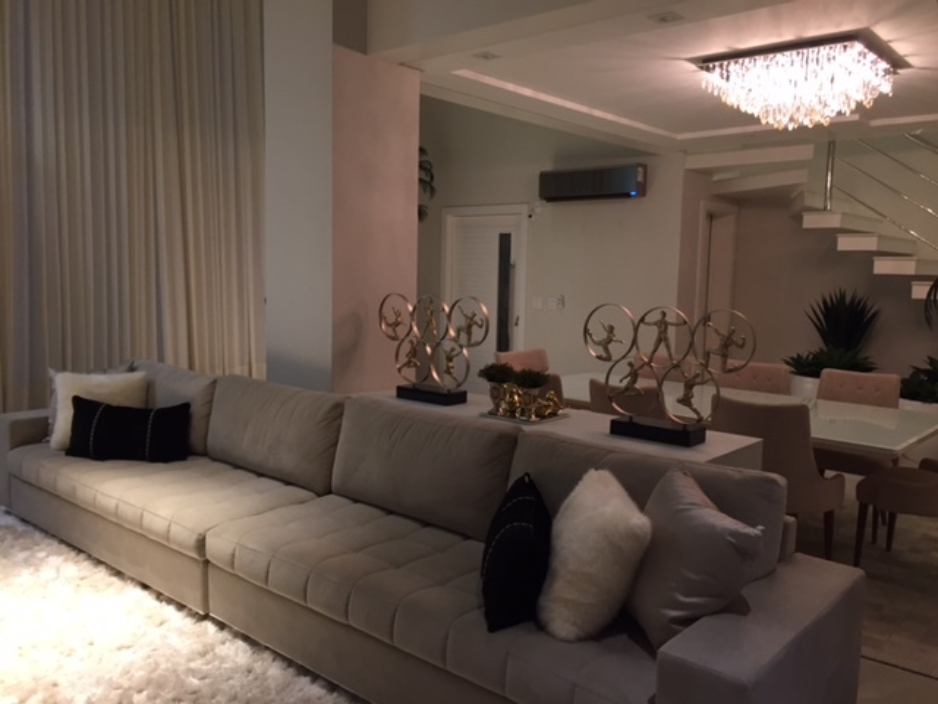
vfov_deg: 48.2
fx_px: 786
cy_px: 352
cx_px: 469
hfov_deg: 61.7
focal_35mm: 29
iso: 80
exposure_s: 1/30
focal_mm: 4.15
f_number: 2.2
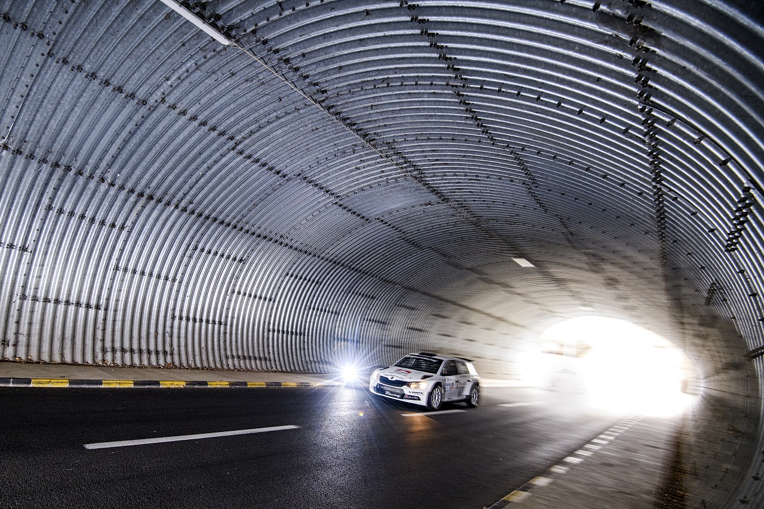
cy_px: 254
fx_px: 339
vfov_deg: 73.7
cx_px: 382
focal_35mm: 16
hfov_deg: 96.7
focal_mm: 16
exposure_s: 1/25
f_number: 5
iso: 640
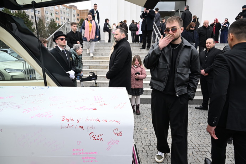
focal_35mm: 24
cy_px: 82
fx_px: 164
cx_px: 123
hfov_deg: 73.7
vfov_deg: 53.1
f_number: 7.1
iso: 1600
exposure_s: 1/1000
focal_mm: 24
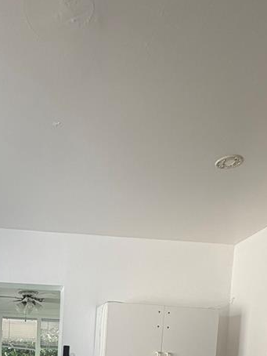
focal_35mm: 37
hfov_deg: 36.6
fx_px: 380
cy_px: 387
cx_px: 34
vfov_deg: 40.8
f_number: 2.2
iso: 80
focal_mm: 2.22
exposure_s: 1/121
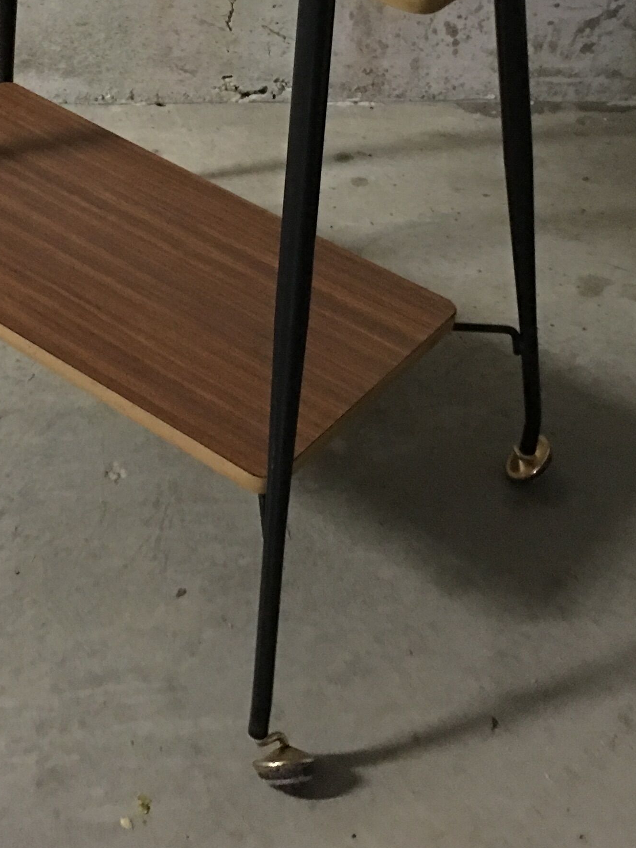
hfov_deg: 22.1
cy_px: 175
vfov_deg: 28.8
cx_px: 196
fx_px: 1617
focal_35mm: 66
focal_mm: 4.15
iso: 125
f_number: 2.2
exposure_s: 1/4
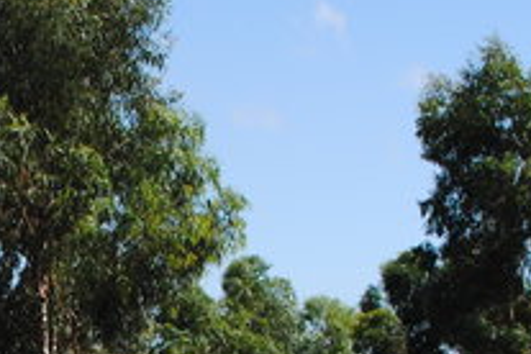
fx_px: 2566
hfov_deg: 11.2
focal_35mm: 174
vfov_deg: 7.7
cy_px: 632
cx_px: -332
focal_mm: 24
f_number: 8
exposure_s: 1/250
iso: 100
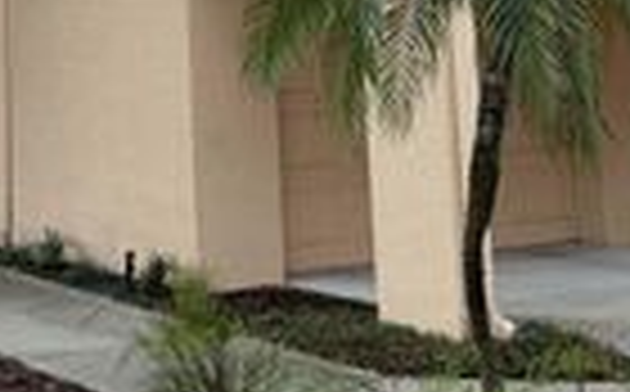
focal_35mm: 91
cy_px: -133
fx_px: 1560
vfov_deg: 13.7
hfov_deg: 22.7
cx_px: 180
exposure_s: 1/1005
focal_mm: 6.76
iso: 100
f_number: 1.78
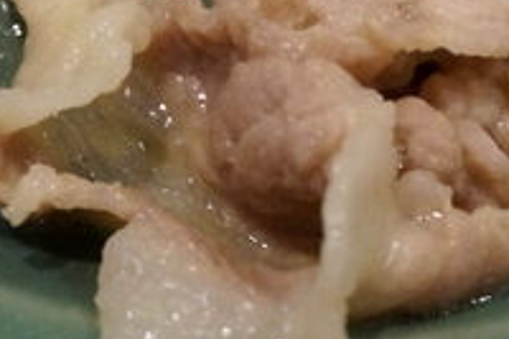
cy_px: -187
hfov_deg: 12.3
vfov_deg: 8.0
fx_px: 2368
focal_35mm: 168
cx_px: 206
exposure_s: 1/40
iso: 3200
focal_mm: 35
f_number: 5.6
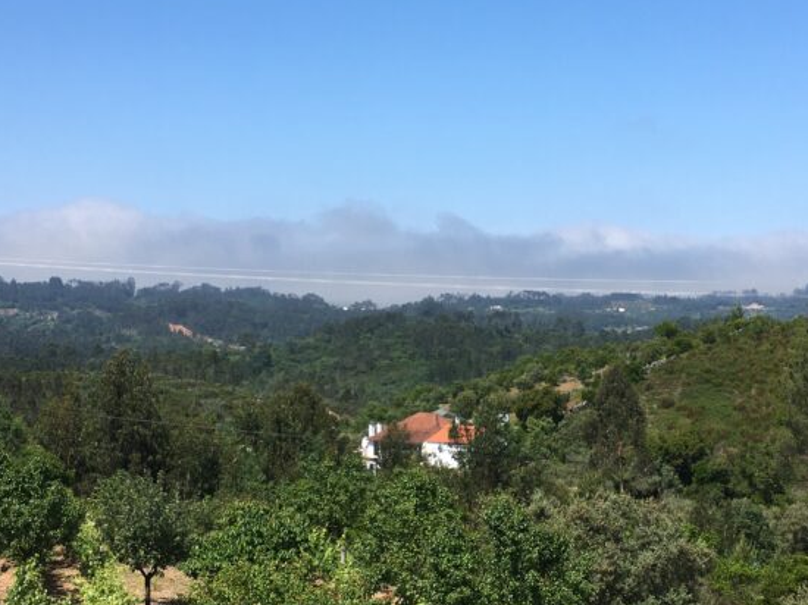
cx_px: 439
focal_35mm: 54
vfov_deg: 27.0
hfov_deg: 35.5
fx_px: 1260
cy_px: 313
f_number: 2.2
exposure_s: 1/1709
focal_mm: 4.15
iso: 25
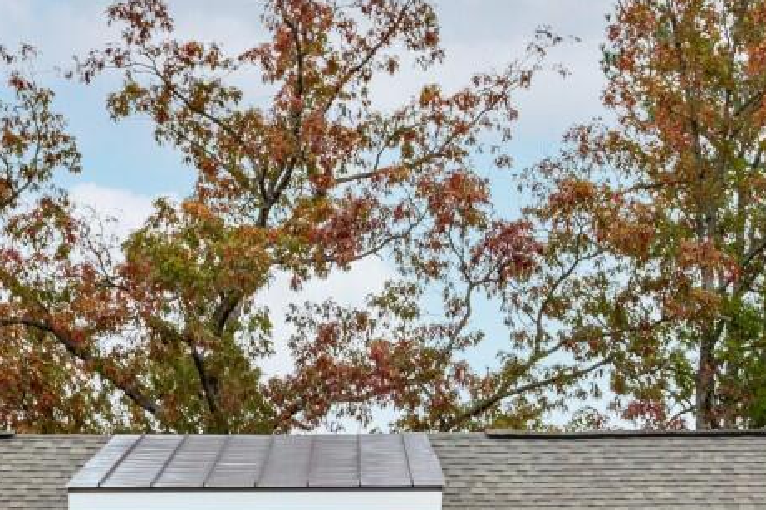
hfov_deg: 12.5
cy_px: 1085
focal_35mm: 164
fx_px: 3488
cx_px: 322
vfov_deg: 7.9
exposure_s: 1/125
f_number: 8
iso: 125
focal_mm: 35
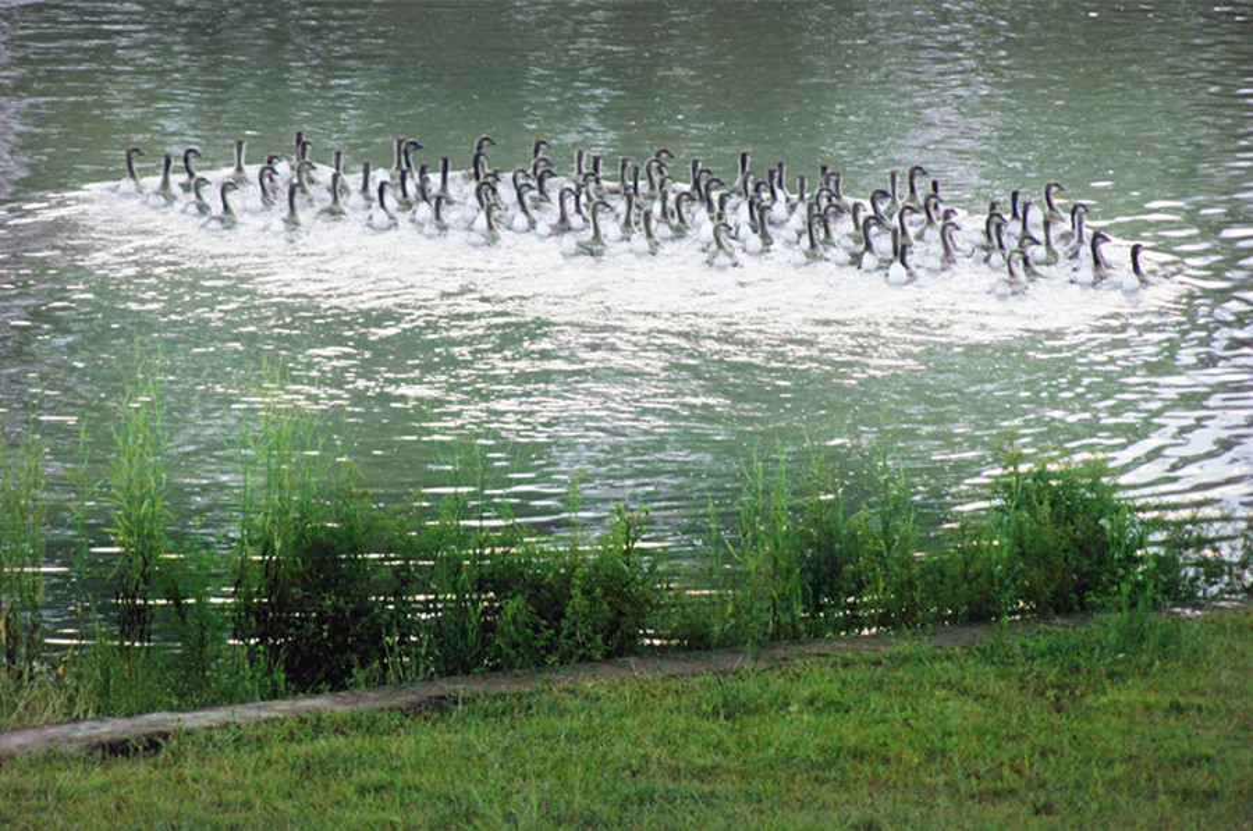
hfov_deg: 6.9
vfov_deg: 4.6
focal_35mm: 300
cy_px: 416
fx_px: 10425
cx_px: 626
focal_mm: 200
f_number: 5.6
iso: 1000
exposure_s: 1/320
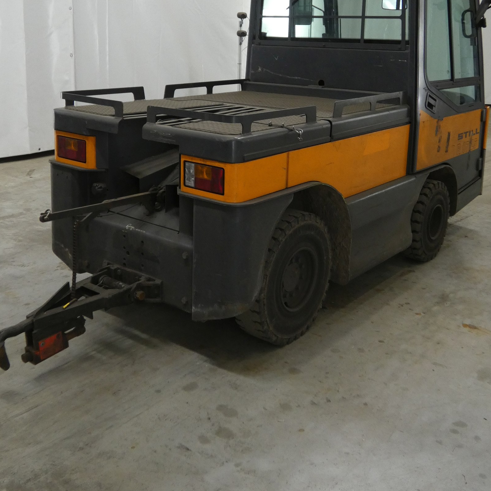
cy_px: 137
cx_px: 236
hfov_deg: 41.9
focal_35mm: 40
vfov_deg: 40.9
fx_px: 642
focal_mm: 5.3
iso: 250
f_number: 3.3
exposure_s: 1/80
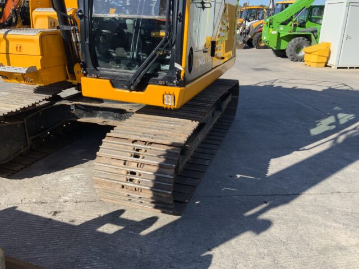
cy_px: 134
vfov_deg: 48.2
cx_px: 180
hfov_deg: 61.7
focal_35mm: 29
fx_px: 301
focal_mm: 3
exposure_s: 1/1098
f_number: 1.8
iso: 16
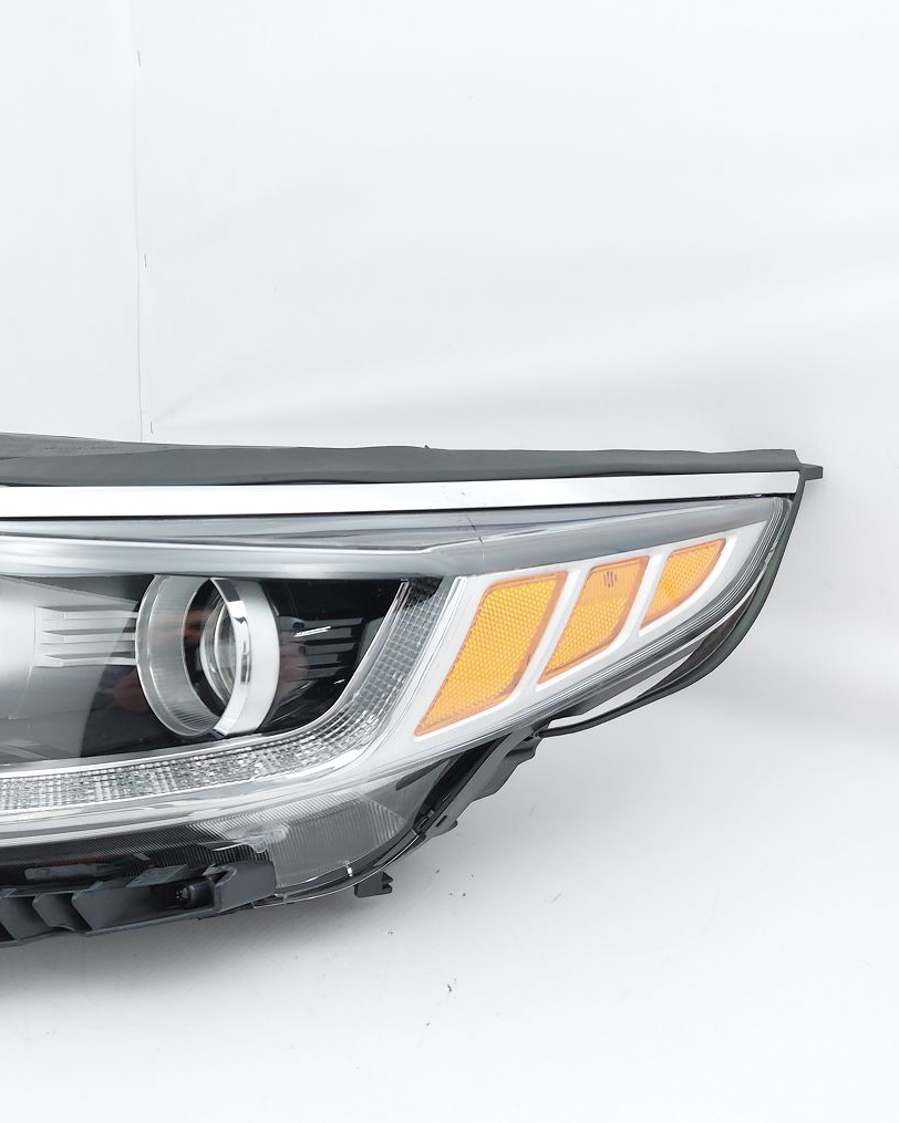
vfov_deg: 55.7
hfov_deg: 42.9
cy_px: 563
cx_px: 137
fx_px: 1064
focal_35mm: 32
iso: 50
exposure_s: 1/50
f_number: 1.8
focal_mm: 5.23
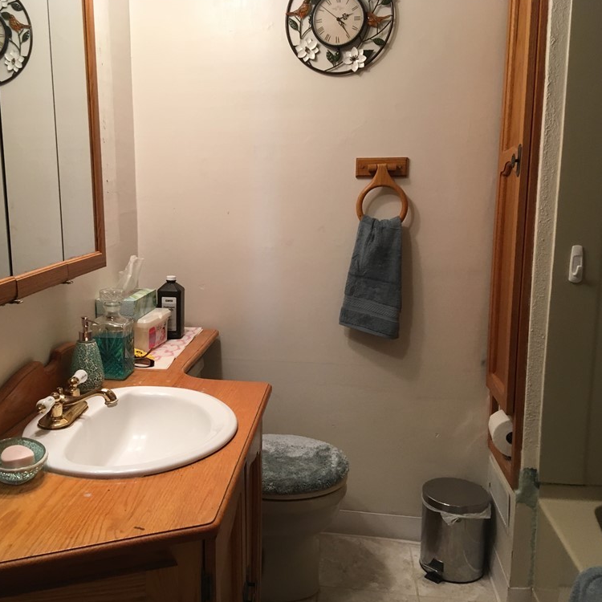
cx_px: 223
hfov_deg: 46.8
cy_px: 298
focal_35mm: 35
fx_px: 689
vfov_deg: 47.2
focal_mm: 4.15
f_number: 2.2
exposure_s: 1/30
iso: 80
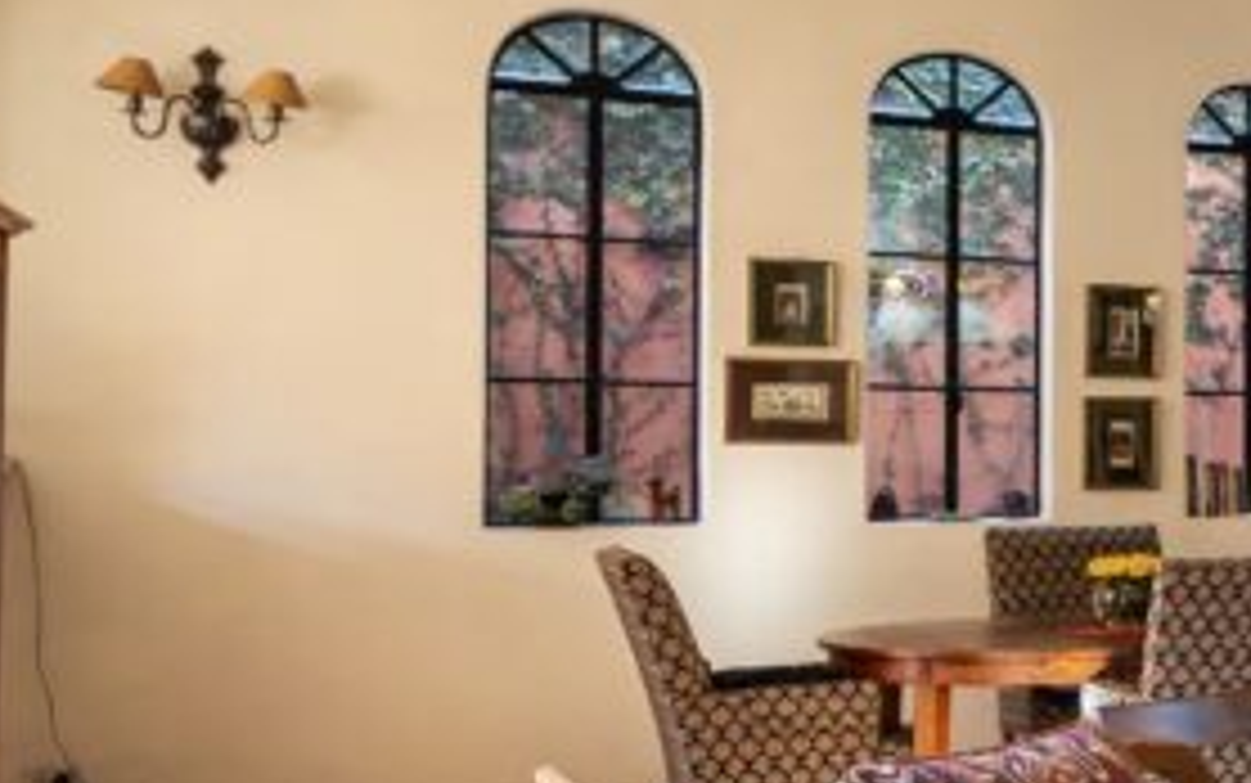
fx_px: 2046
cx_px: 2120
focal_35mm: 60
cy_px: 477
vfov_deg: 21.6
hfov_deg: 23.0
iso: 400
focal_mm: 16
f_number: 10
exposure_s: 1
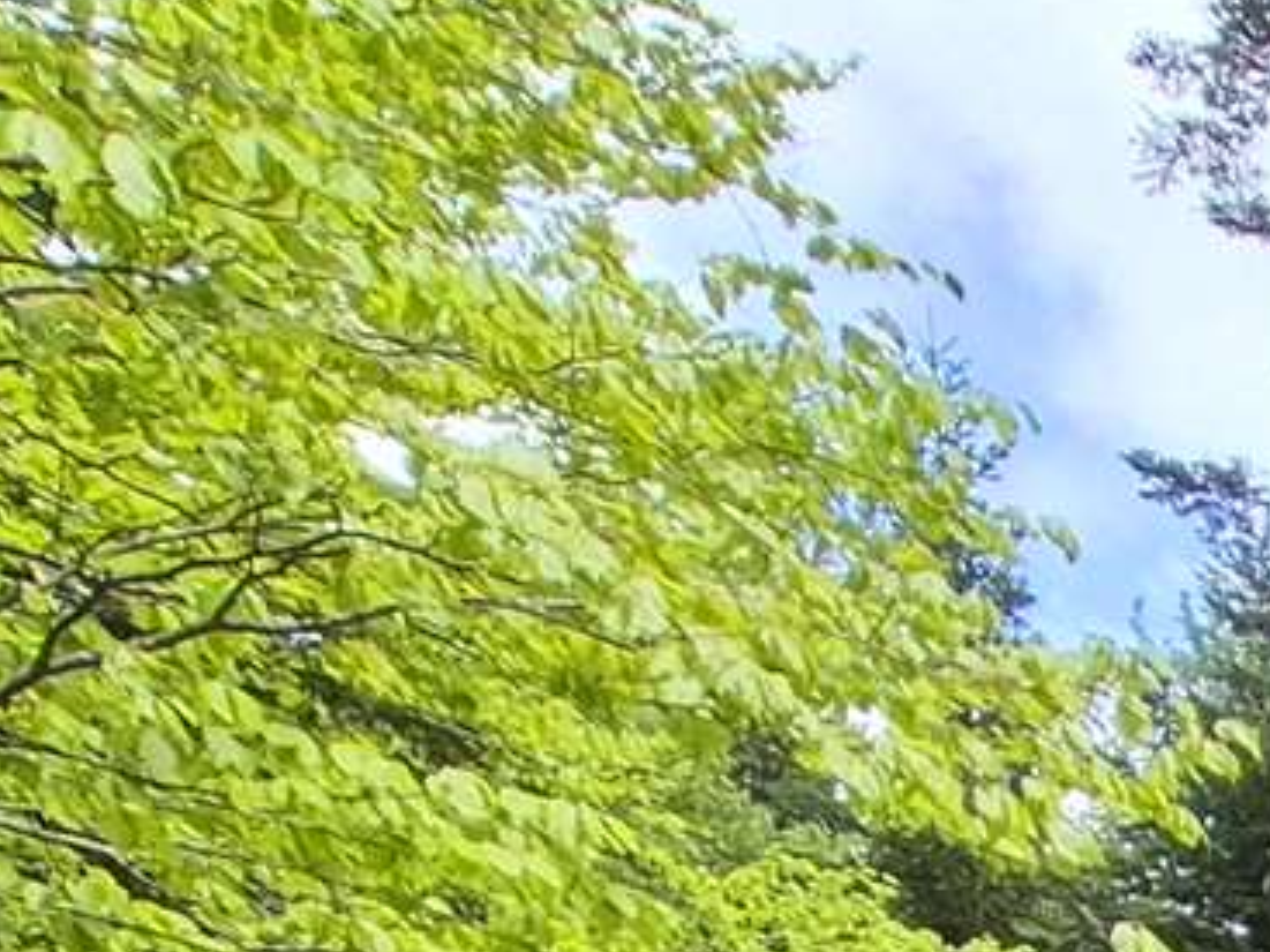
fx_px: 3117
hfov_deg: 16.8
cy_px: 2648
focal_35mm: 85
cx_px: 2592
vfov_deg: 11.8
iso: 50
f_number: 2.2
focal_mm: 1.74
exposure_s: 1/372
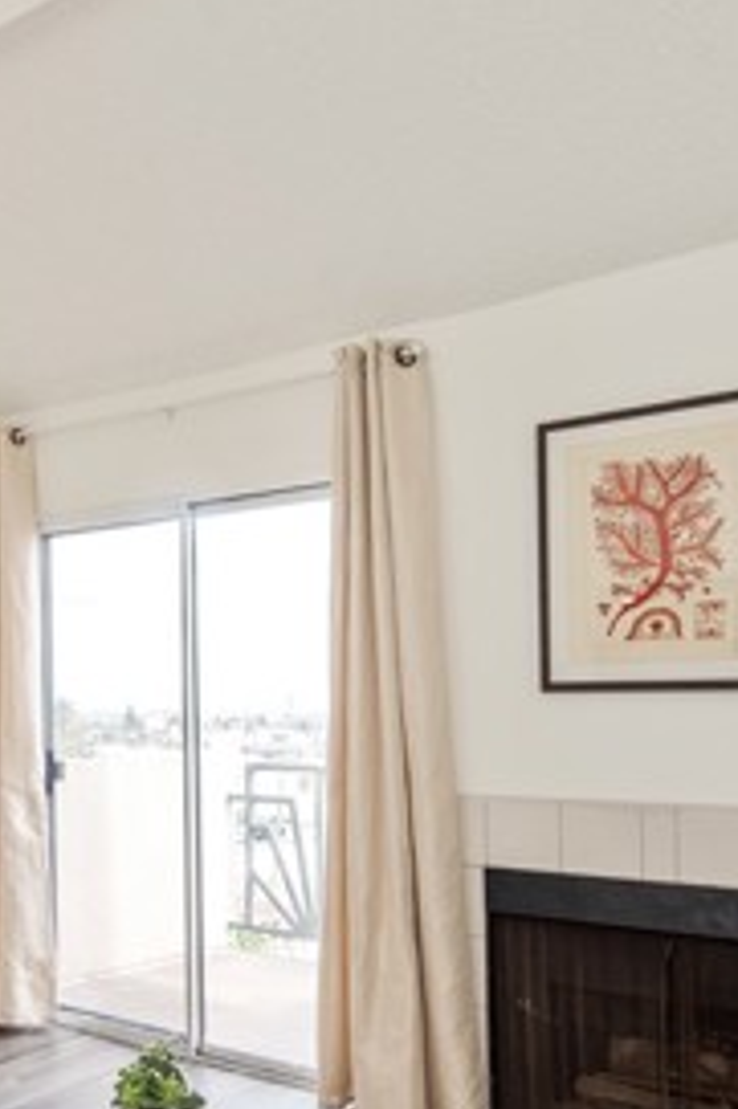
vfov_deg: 56.5
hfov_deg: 38.6
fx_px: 1016
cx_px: 163
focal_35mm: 33
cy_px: 695
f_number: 5.6
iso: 125
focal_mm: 14
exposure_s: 1/125
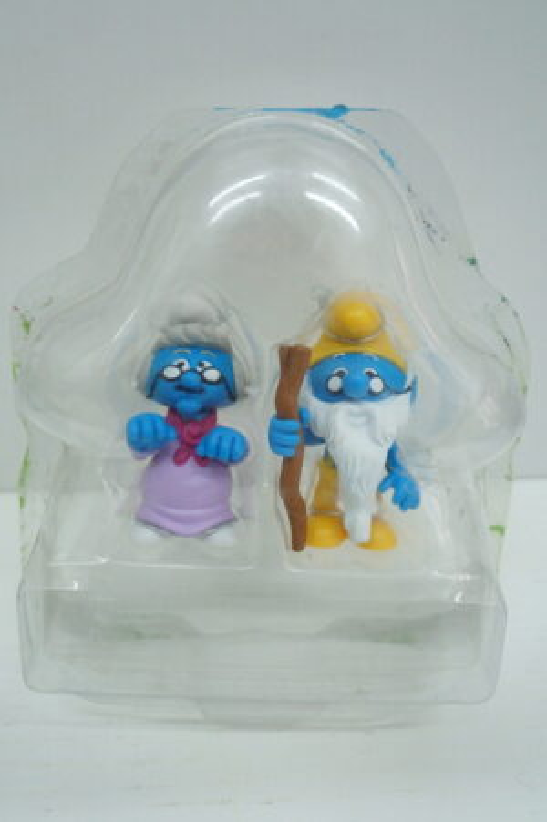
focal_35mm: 33
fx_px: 753
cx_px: 274
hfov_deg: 39.9
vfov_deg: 57.3
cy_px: 411
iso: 1600
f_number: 5.6
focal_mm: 22
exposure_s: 1/60
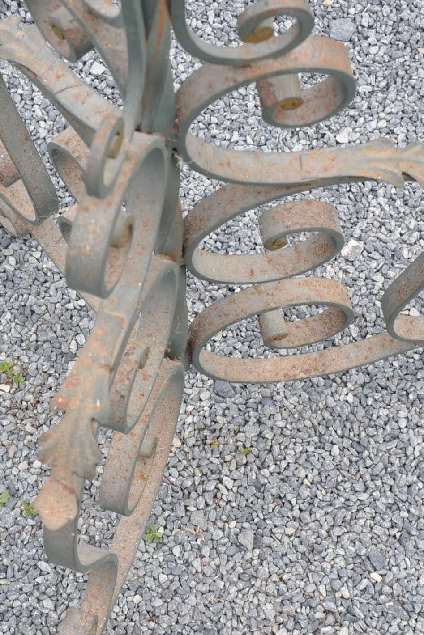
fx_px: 1678
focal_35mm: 95
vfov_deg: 21.5
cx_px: 162
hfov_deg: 14.4
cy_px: 318
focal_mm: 42
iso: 320
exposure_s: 1/125
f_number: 11
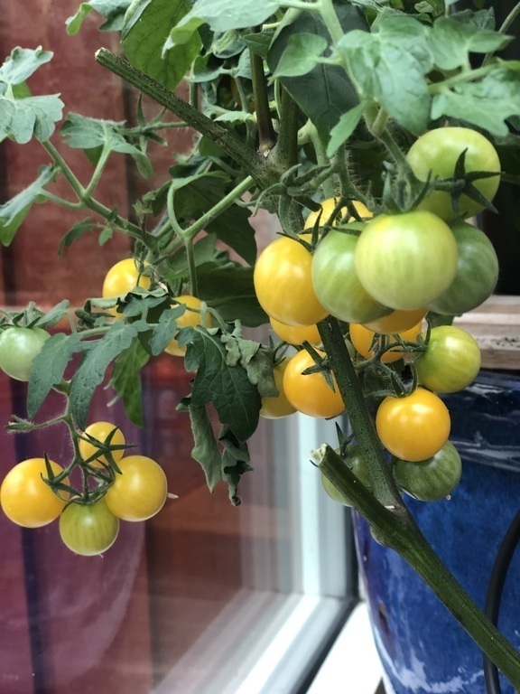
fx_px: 1042
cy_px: 347
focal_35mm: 52
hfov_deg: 28.0
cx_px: 260
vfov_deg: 36.8
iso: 100
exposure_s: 1/33
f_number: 2.4
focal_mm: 6
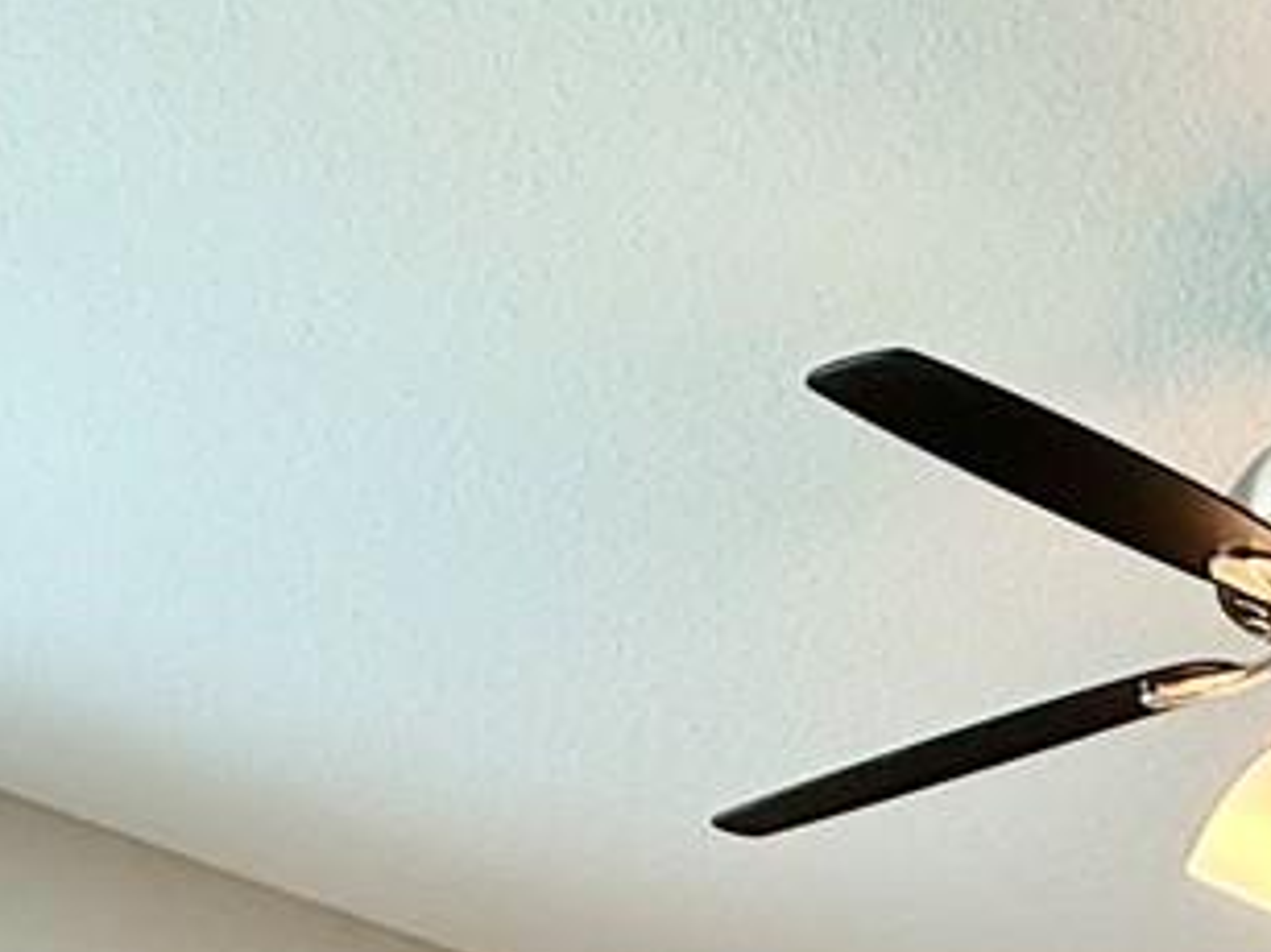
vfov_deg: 14.2
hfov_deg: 26.5
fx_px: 2679
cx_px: 849
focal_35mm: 73
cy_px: 2239
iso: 100
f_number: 2.2
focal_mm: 2.22
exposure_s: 1/120
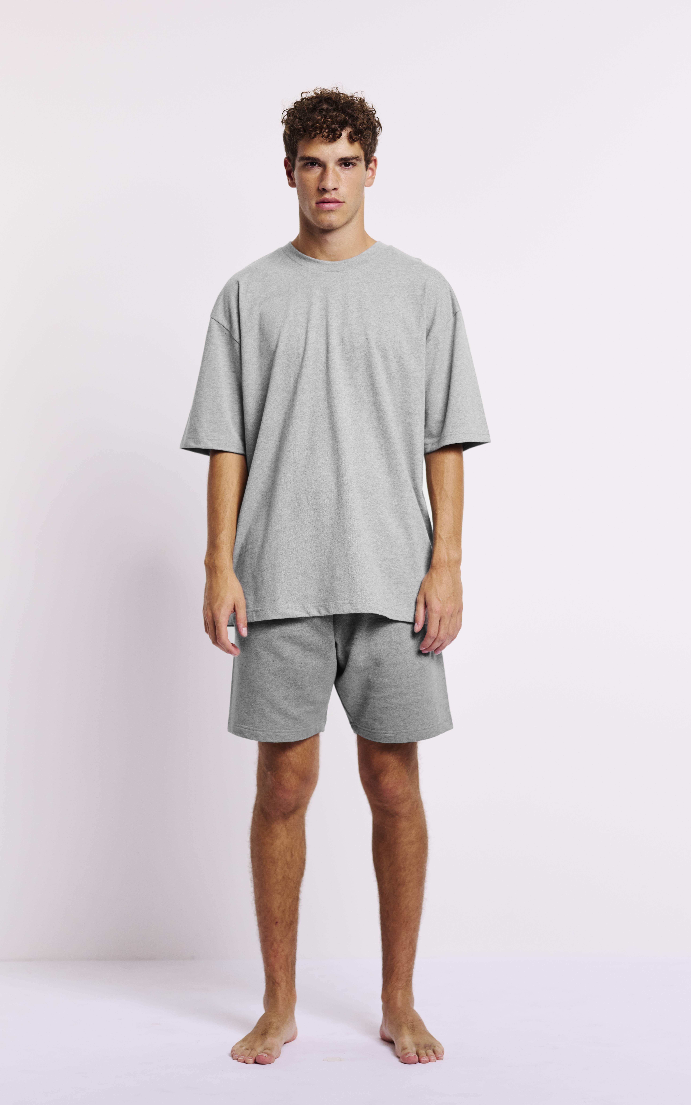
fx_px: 2621
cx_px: 337
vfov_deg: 23.8
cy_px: 555
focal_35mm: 87
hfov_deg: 15.0
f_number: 1.8
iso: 640
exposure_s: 1/3200
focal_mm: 85
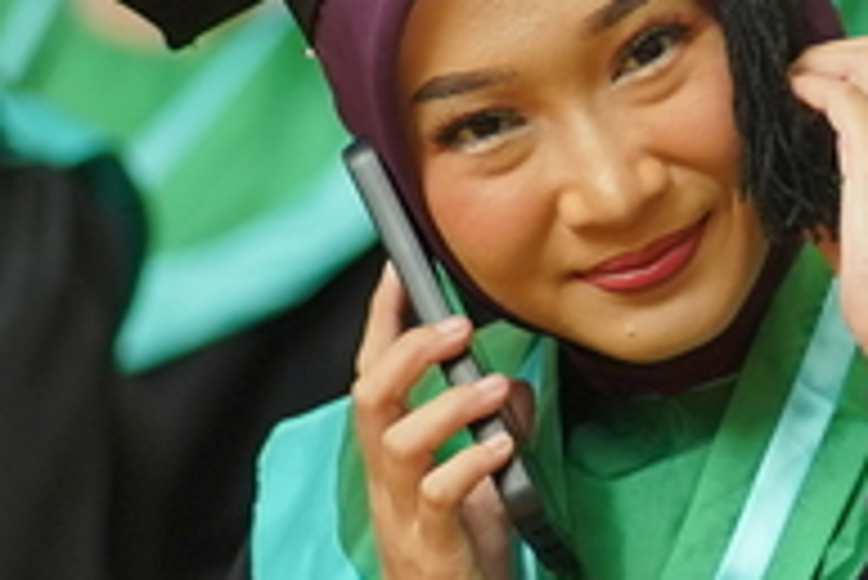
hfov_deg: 3.2
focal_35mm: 648
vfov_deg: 2.1
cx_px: 1588
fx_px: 15635
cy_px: 513
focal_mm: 85
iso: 400
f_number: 1.6
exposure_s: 1/125
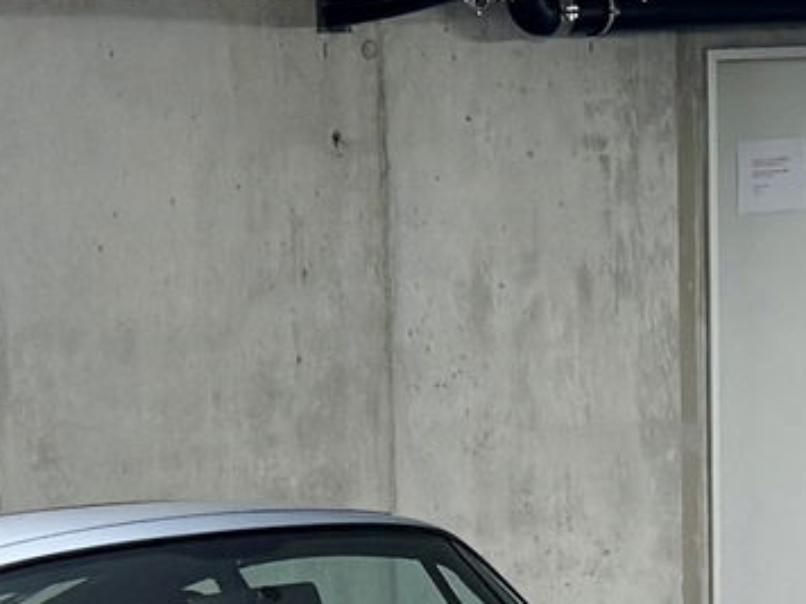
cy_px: 838
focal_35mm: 69
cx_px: 349
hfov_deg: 28.1
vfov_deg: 19.3
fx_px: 1607
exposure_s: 1/100
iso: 200
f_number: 1.78
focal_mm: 6.76
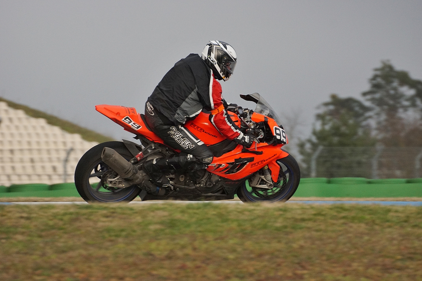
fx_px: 4395
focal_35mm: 375
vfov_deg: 3.7
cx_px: 211
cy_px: 140
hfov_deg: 5.5
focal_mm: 250
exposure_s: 1/800
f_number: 6.3
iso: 800
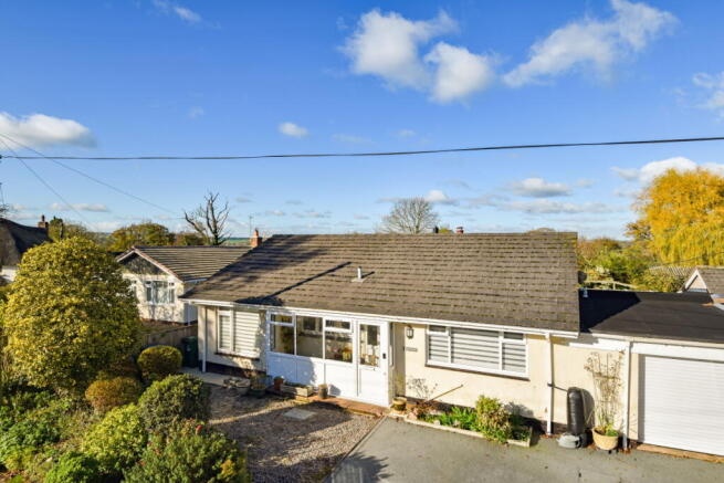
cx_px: 362
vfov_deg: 63.2
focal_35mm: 20
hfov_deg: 85.4
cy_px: 242
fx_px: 392
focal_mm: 13
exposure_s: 1/250
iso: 100
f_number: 8
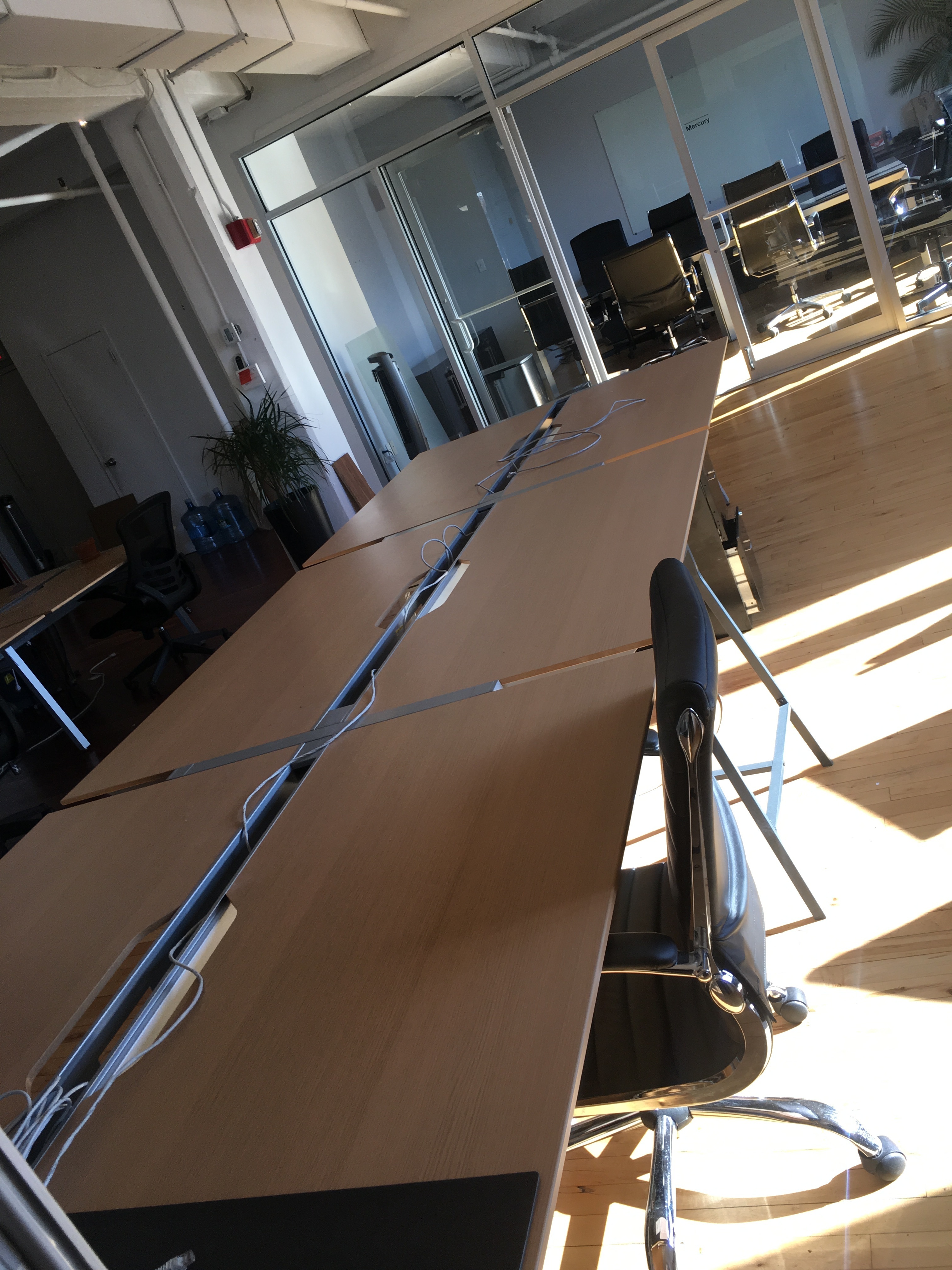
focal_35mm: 29
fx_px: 1063
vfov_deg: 61.7
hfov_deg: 48.2
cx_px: 476
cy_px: 635
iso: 32
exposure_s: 1/120
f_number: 2.2
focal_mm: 4.15
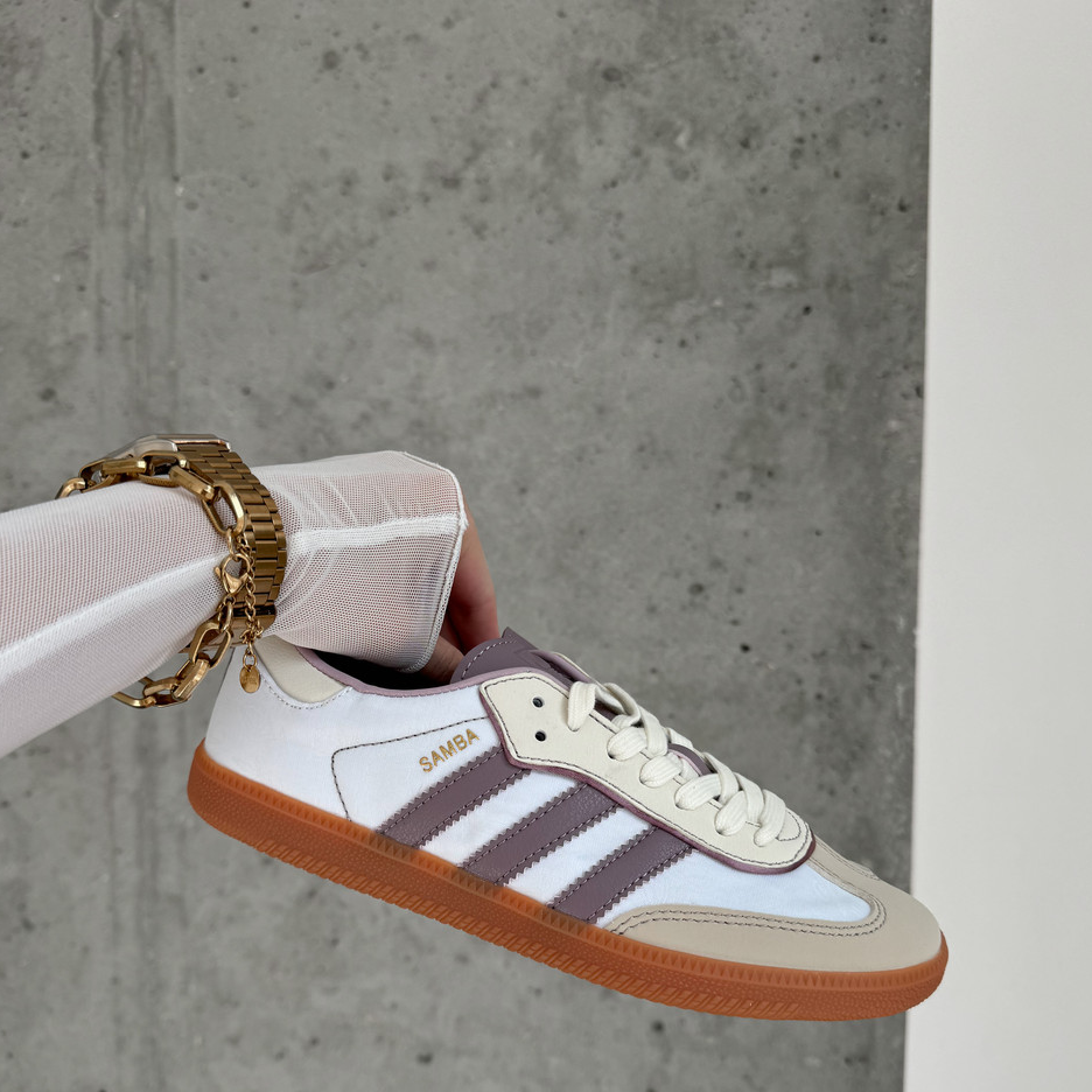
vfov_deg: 55.2
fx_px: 1035
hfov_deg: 55.6
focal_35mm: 29
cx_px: 554
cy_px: 653
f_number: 1.8
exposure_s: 1/750
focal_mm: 6.76
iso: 80
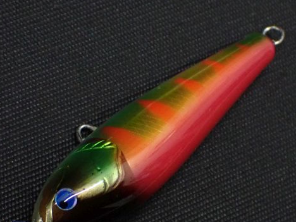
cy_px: 139
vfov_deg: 16.2
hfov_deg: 21.5
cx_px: 142
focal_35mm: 91
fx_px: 778
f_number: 3.9
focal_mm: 12.73
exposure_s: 1/100
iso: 800
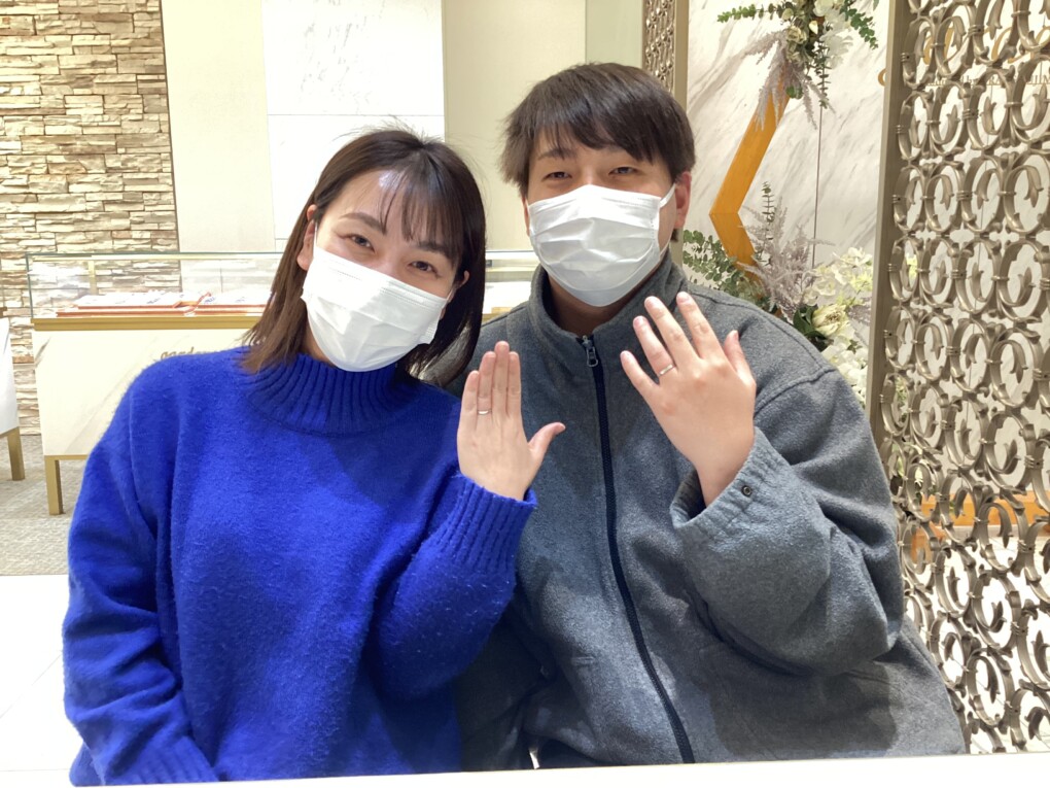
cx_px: 525
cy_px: 394
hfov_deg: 58.4
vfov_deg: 45.4
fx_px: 940
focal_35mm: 31
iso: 250
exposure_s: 1/60
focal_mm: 3.3
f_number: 2.4
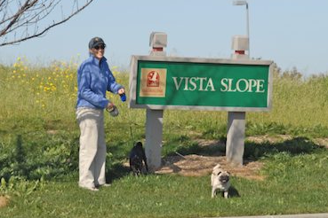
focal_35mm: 214
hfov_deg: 9.6
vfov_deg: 6.4
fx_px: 1947
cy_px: 112
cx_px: 164
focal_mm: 105
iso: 100
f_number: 8
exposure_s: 1/250
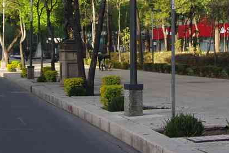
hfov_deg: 21.0
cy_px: -28
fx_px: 616
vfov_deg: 13.8
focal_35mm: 97
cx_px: 136
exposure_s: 1/50
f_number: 5.6
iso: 400
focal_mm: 26.9
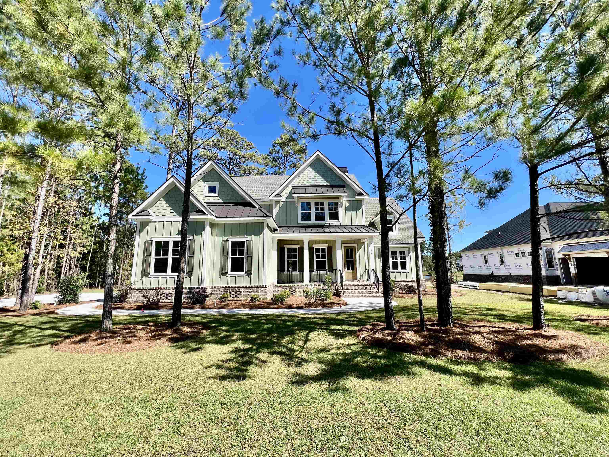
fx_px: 229
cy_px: 228
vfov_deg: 89.9
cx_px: 304
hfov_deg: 106.2
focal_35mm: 13
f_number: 1.8
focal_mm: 1.57
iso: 32
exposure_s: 1/1193
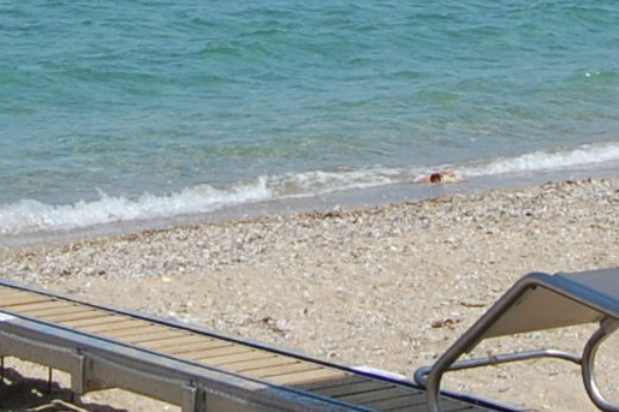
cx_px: 391
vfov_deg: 9.0
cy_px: -222
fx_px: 2561
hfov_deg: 13.8
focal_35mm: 149
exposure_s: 1/400
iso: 200
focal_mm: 20
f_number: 10
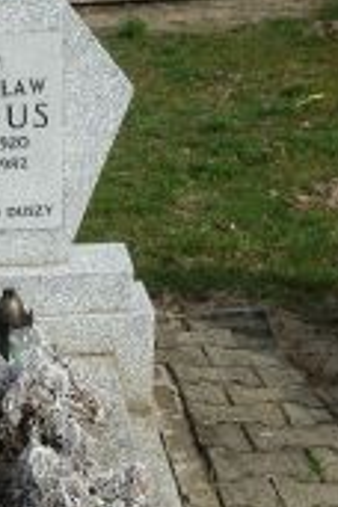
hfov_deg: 17.5
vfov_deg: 26.8
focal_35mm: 73
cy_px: 448
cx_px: -107
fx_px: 1028
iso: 80
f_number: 4.5
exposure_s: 1/400
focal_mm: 4.1
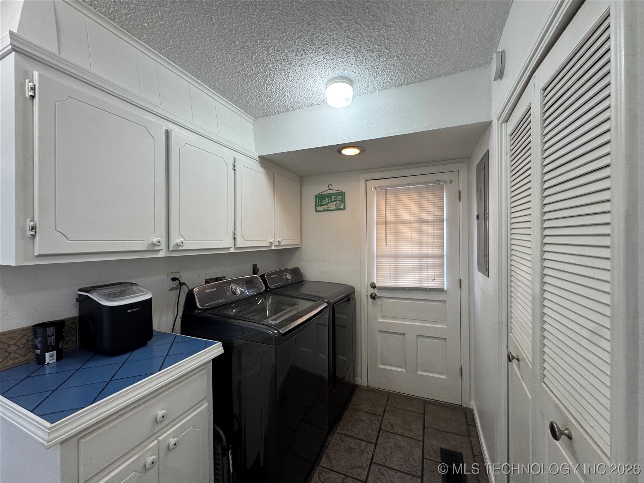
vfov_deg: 85.7
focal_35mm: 14
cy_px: 242
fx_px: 260
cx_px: 322
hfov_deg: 102.1
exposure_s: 1/60
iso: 200
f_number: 2.2
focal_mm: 2.22
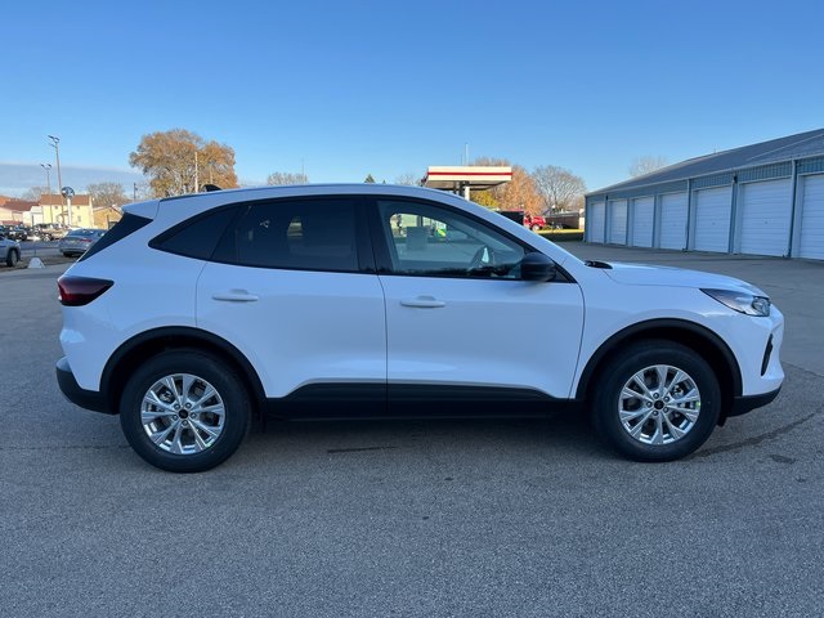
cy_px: 309
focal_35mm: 26
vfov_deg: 53.1
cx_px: 412
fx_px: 619
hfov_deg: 67.3
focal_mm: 5.1
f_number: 1.6
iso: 50
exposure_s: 1/1600
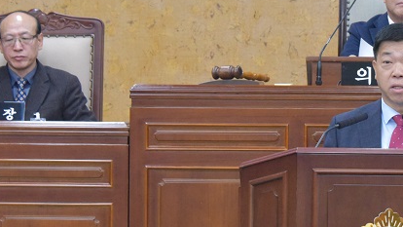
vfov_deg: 4.8
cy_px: 30
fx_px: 2704
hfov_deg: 8.5
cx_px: 395
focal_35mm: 253
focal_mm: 100
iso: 7200
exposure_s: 1/100
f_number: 9
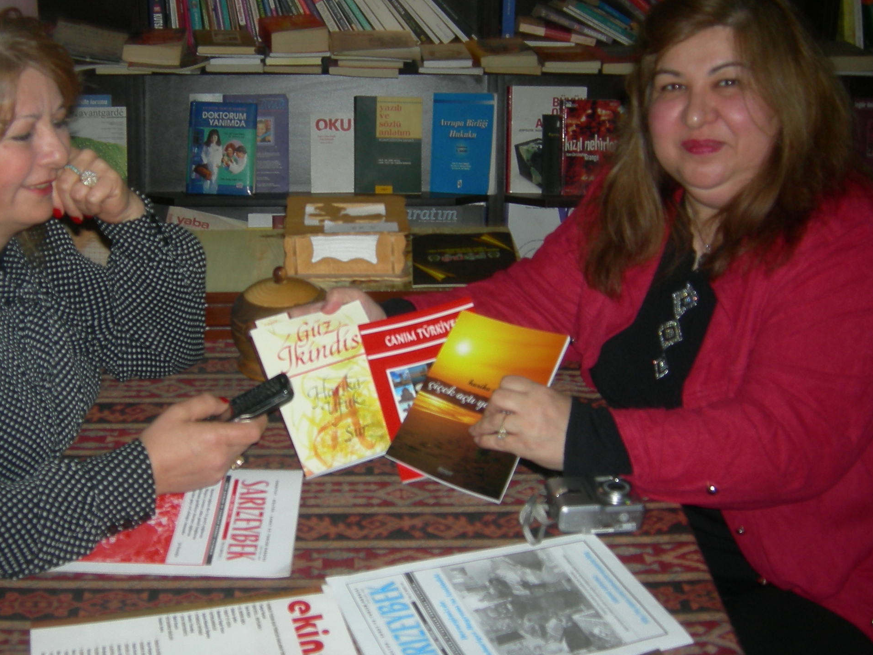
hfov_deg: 38.8
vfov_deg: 29.6
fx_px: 1236
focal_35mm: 49
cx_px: 351
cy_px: 257
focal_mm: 7.5
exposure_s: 1/60.1
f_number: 2.7
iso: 64
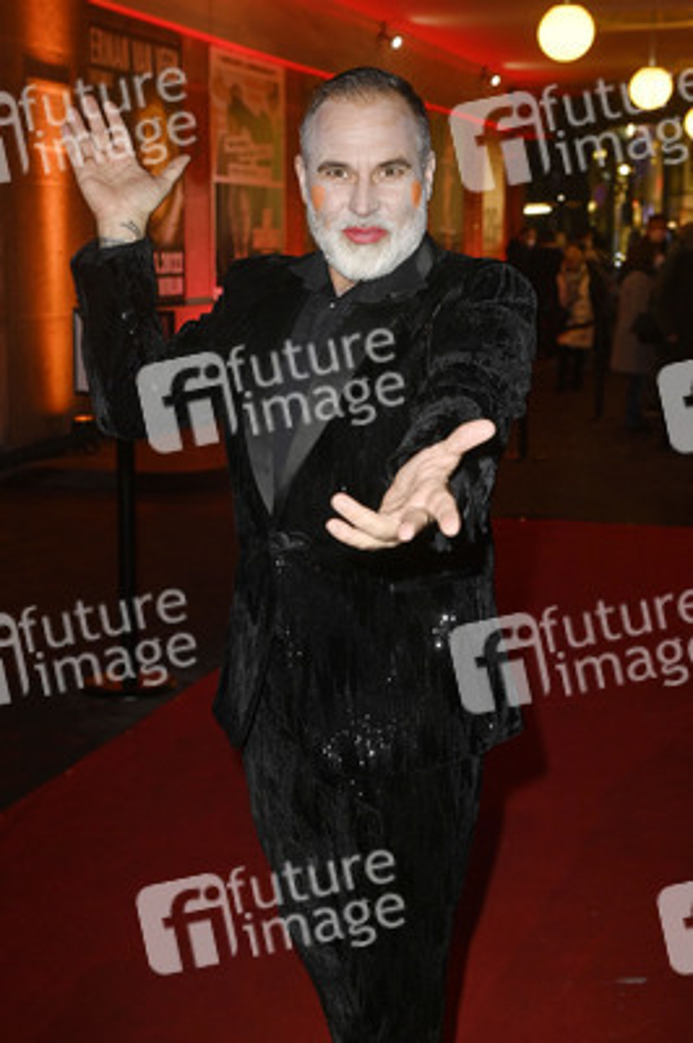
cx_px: 346
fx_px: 1504
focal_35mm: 52
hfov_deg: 25.9
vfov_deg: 38.2
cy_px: 522
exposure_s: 1/60
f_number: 5.6
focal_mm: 52
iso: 1000
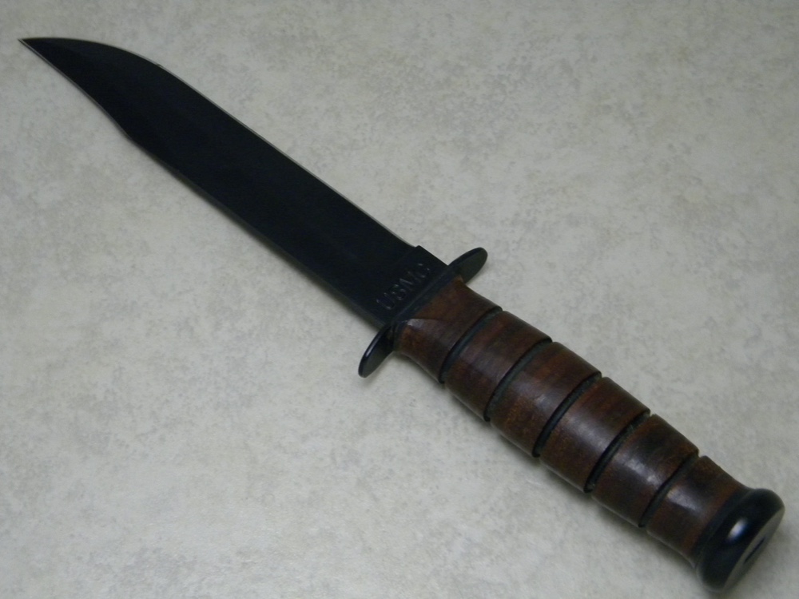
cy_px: 300
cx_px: 400
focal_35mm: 67
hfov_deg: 29.0
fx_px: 1546
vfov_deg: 21.9
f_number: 4.3
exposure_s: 1/33.2
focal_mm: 12.2
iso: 400
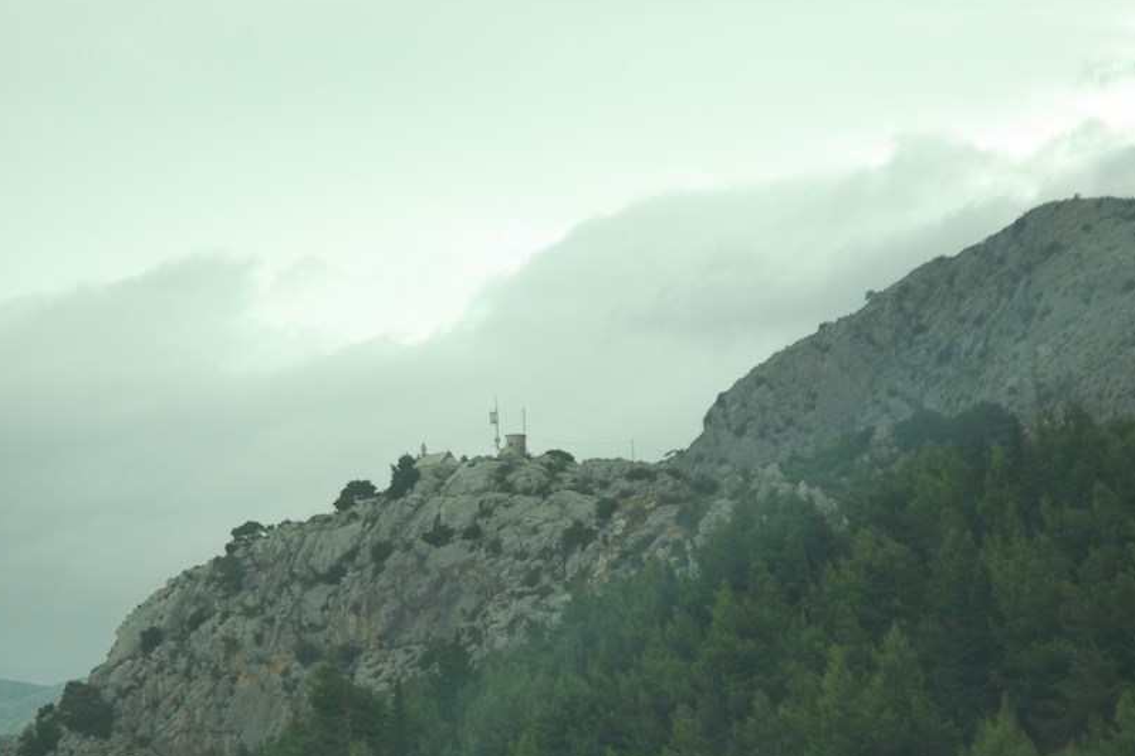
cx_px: 477
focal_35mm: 158
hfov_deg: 13.0
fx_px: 4979
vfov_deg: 8.7
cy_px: 469
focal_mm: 70
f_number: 4.5
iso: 400
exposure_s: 1/400
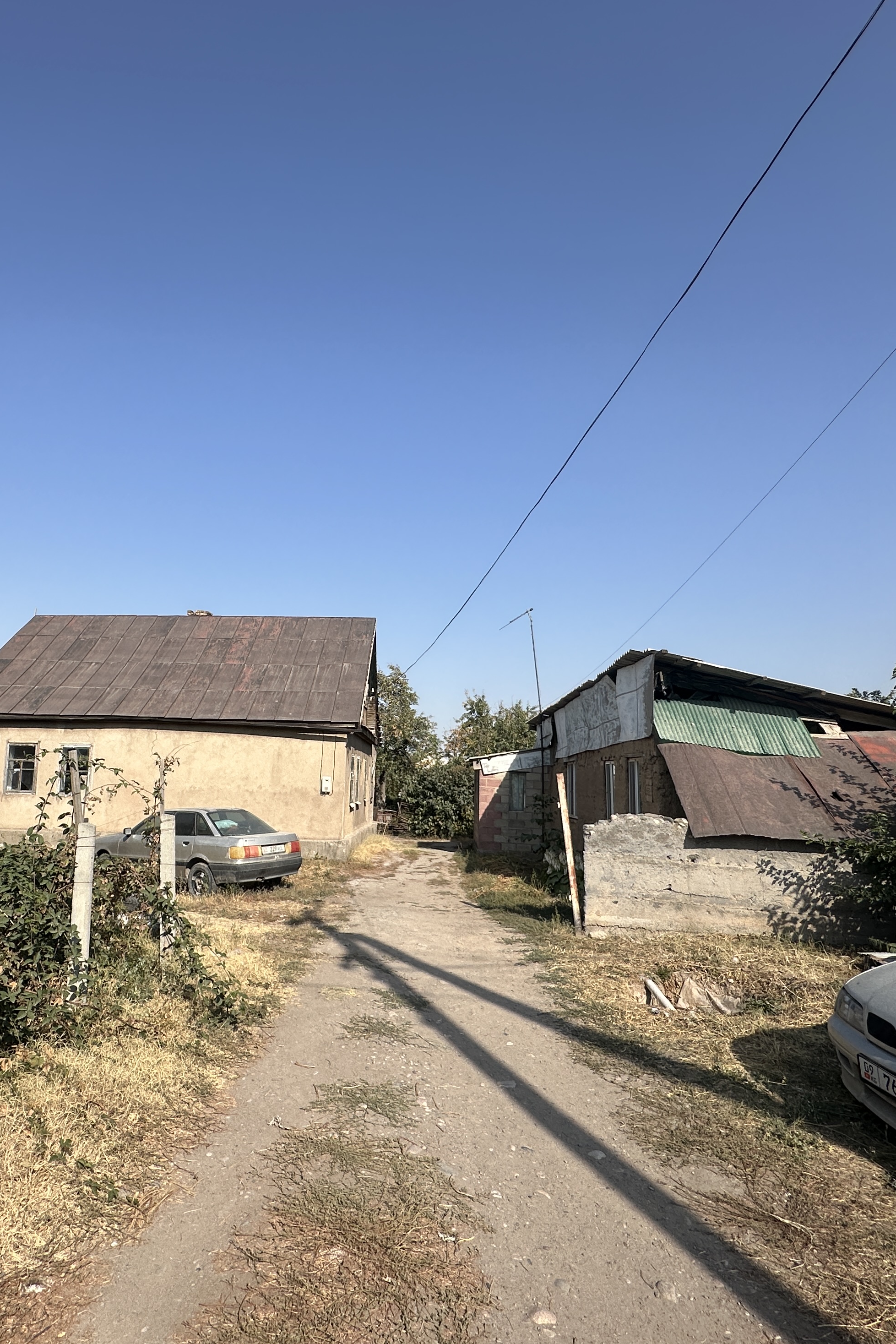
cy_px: 661
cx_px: 328
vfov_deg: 84.0
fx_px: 747
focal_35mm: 20
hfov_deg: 61.0
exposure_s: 1/2174
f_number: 2.2
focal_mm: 2.22
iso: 50
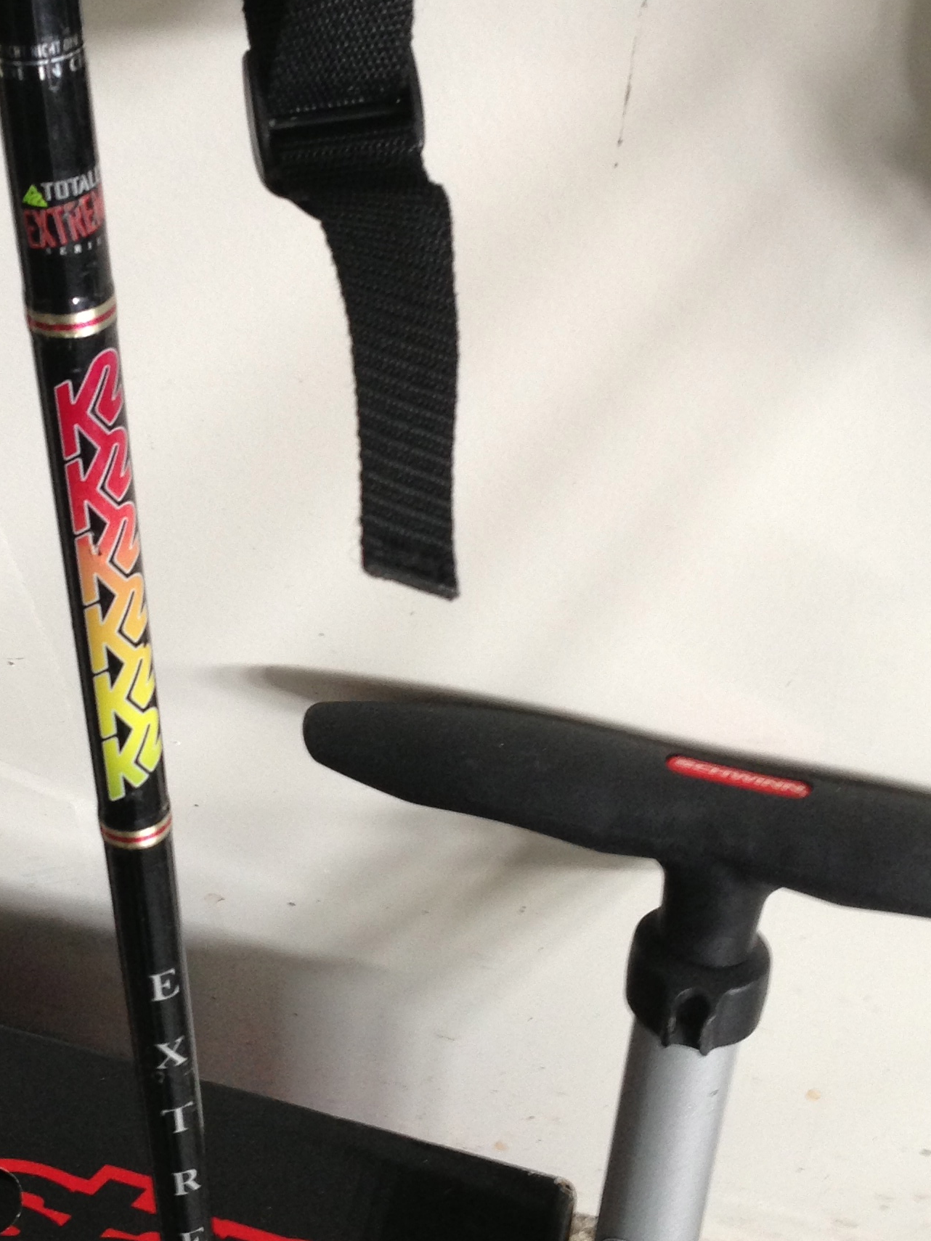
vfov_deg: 30.7
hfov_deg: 23.1
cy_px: 578
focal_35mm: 63
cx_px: 257
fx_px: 2260
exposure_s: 1/20
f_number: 2.4
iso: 125
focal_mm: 4.13
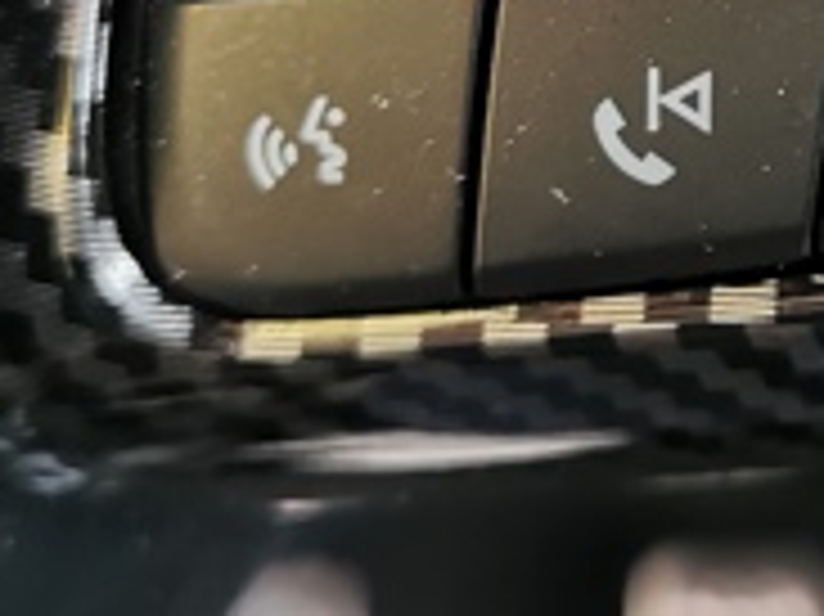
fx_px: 2807
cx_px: 946
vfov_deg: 12.2
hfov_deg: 16.1
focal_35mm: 118
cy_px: -193
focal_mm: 5.58
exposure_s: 1/100
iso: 160
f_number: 1.8
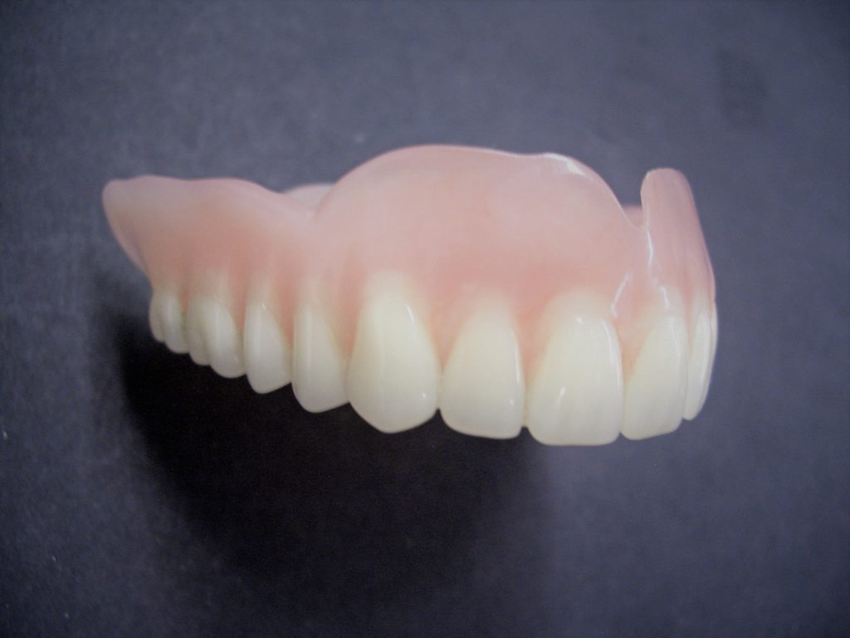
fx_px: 859
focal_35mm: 35
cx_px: 425
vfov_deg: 40.7
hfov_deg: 52.6
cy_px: 319
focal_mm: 5.8
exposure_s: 1/13
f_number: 2.6
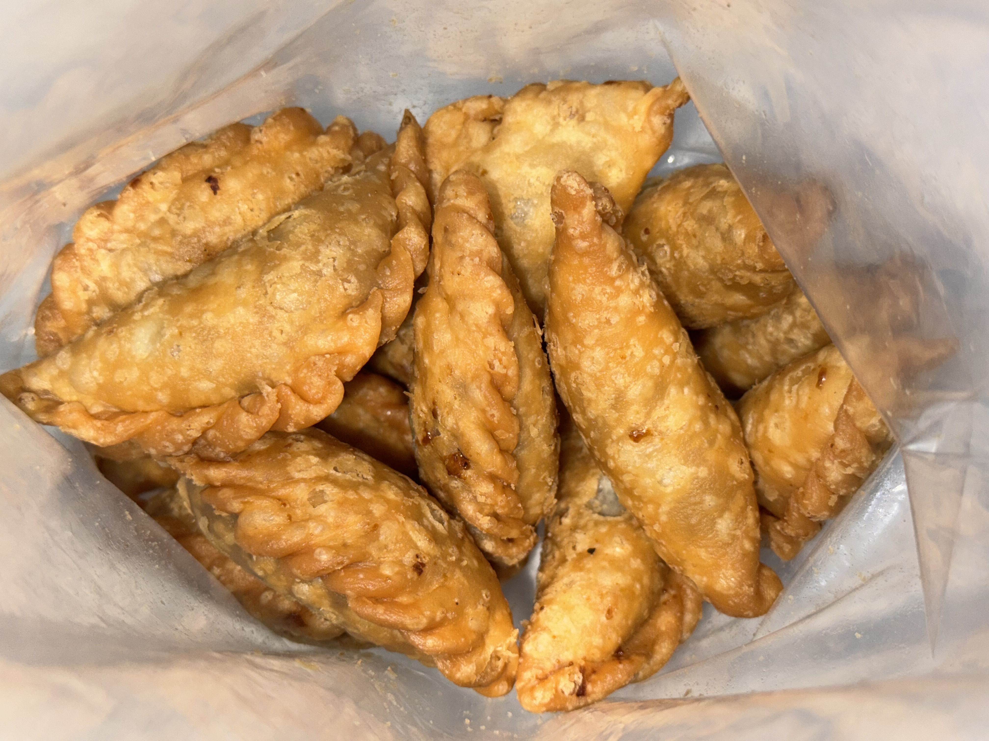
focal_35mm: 48
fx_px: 1371
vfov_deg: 30.3
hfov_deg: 39.7
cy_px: 370
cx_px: 494
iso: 50
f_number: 1.78
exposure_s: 1/54
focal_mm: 6.76
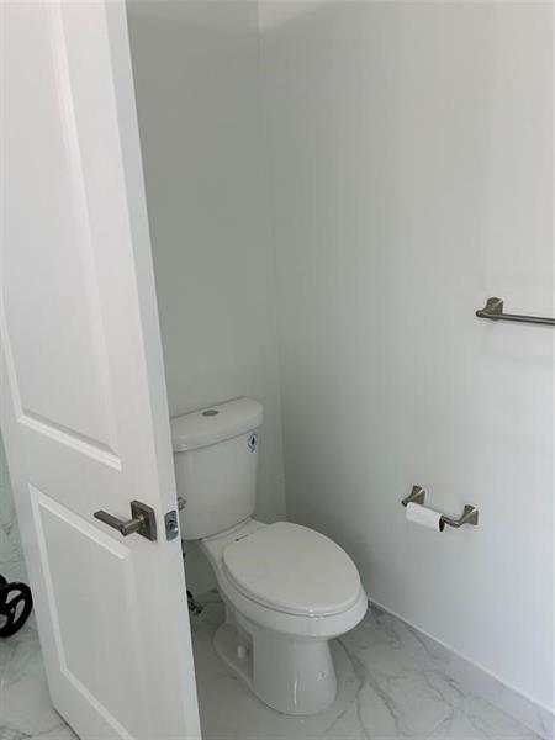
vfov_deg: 67.3
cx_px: 278
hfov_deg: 53.1
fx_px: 556
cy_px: 370
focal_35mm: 26
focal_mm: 5.7
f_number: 1.5
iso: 40
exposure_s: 1/190
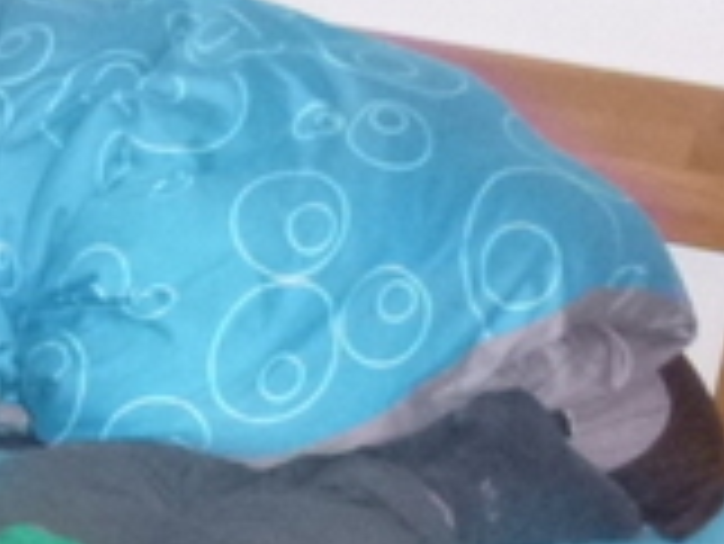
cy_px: 418
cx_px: -630
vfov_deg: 11.9
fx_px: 2595
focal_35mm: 124
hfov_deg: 13.9
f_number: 3.1
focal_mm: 4.5
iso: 500
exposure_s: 1/60
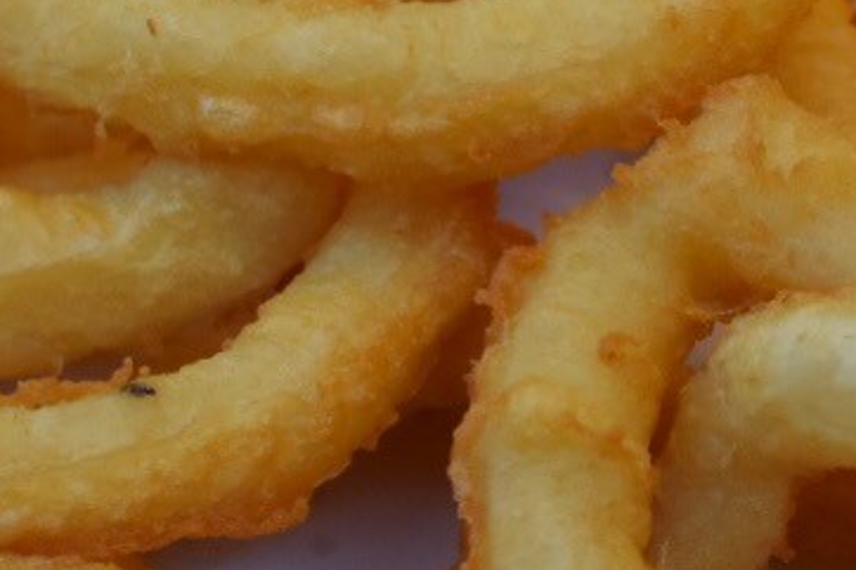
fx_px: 5591
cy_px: 298
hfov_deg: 8.7
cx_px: 622
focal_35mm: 235
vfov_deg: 5.8
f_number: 5.6
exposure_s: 1/125
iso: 640
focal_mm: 35
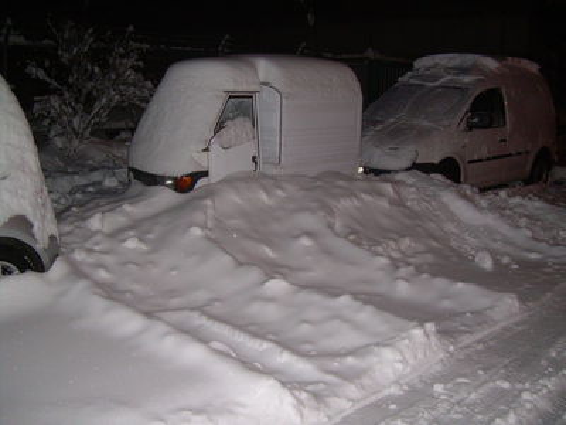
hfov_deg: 49.0
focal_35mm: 38
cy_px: 212
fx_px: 621
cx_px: 283
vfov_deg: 37.7
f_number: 2.8
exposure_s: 1/60
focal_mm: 6.3
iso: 200
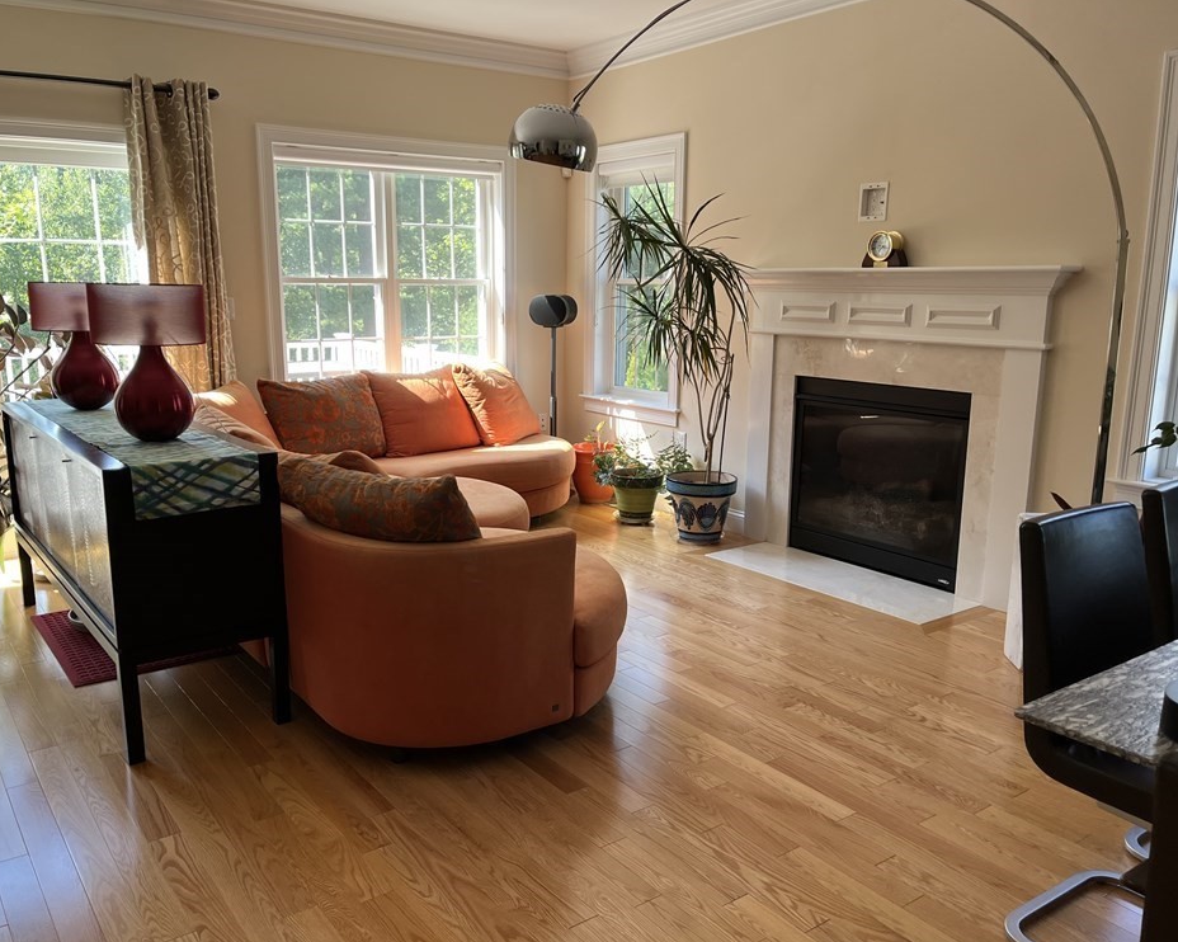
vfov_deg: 51.5
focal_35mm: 28
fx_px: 976
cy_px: 482
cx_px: 548
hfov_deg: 62.2
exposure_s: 1/121
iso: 80
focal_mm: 5.1
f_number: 1.6
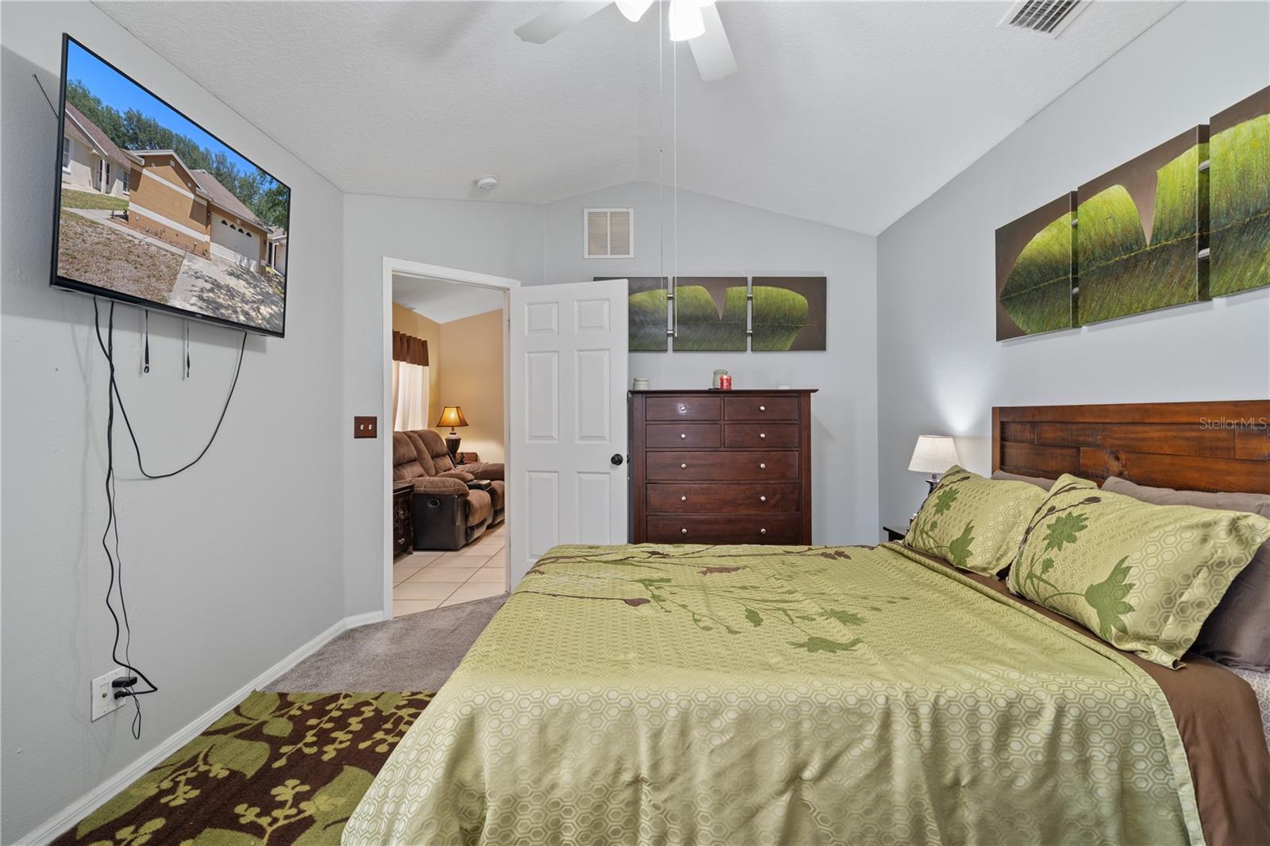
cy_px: 423
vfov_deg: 67.4
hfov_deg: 90.0
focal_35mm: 18
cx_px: 635
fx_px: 635
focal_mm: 18
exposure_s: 3.2
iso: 320
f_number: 9
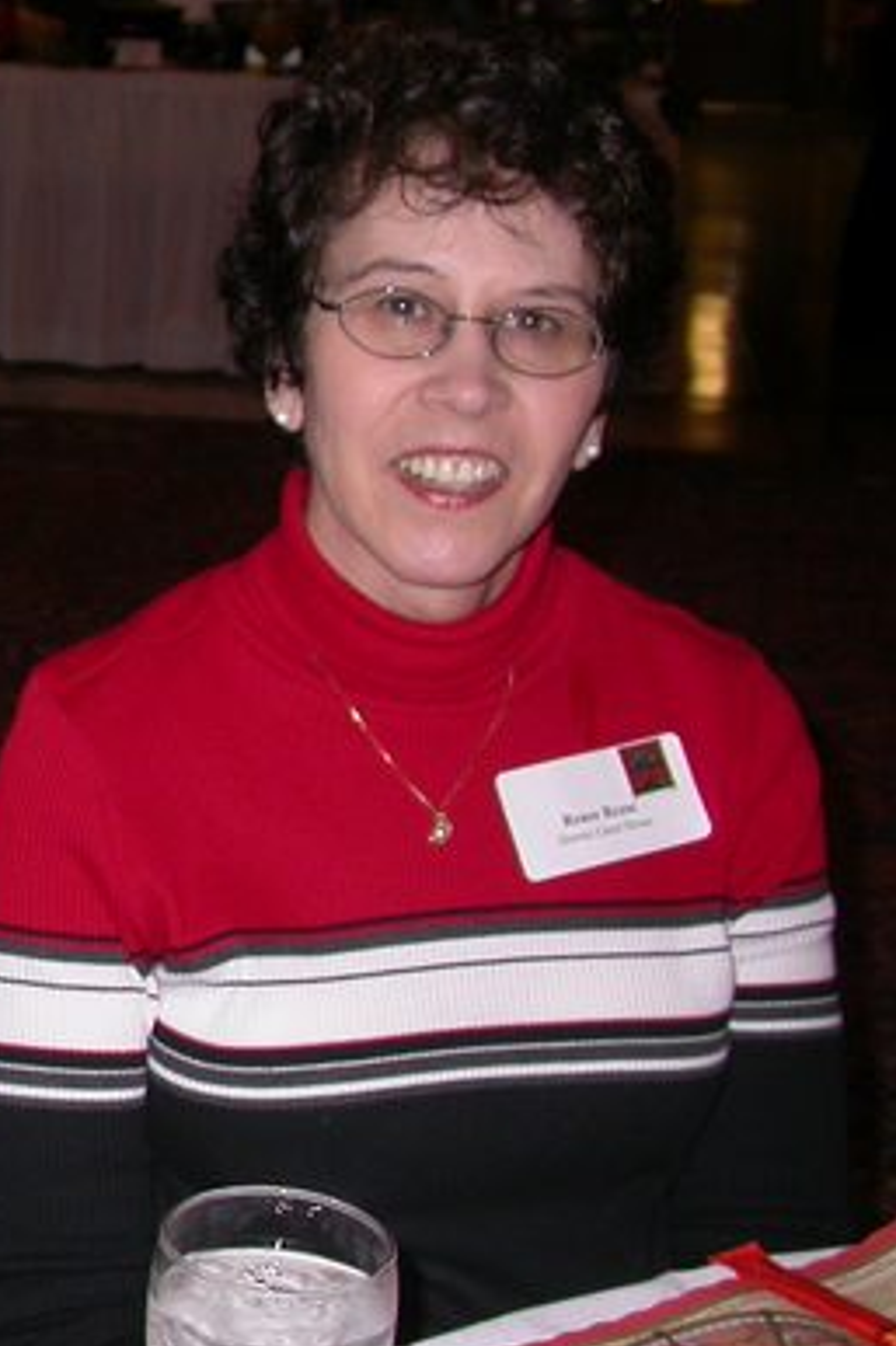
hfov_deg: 15.4
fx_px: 3064
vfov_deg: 24.8
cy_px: 624
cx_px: -436
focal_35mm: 82
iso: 100
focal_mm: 7.85
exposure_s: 1/60
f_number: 2.6
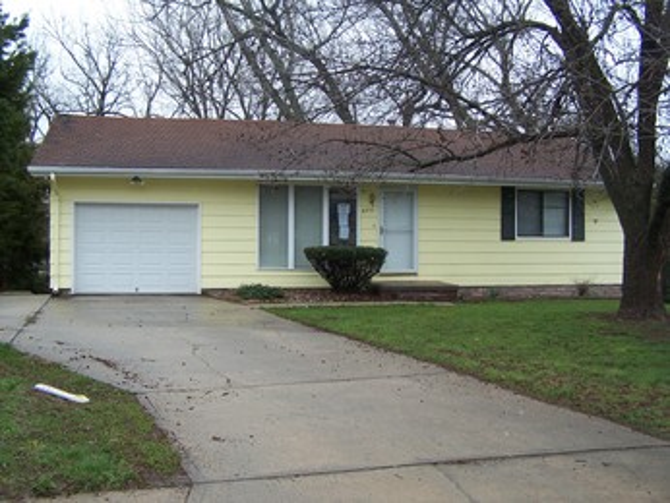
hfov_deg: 48.9
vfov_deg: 37.8
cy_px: 252
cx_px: 335
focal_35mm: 38
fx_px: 736
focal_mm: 6.3
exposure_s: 1/500
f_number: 2.8
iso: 80
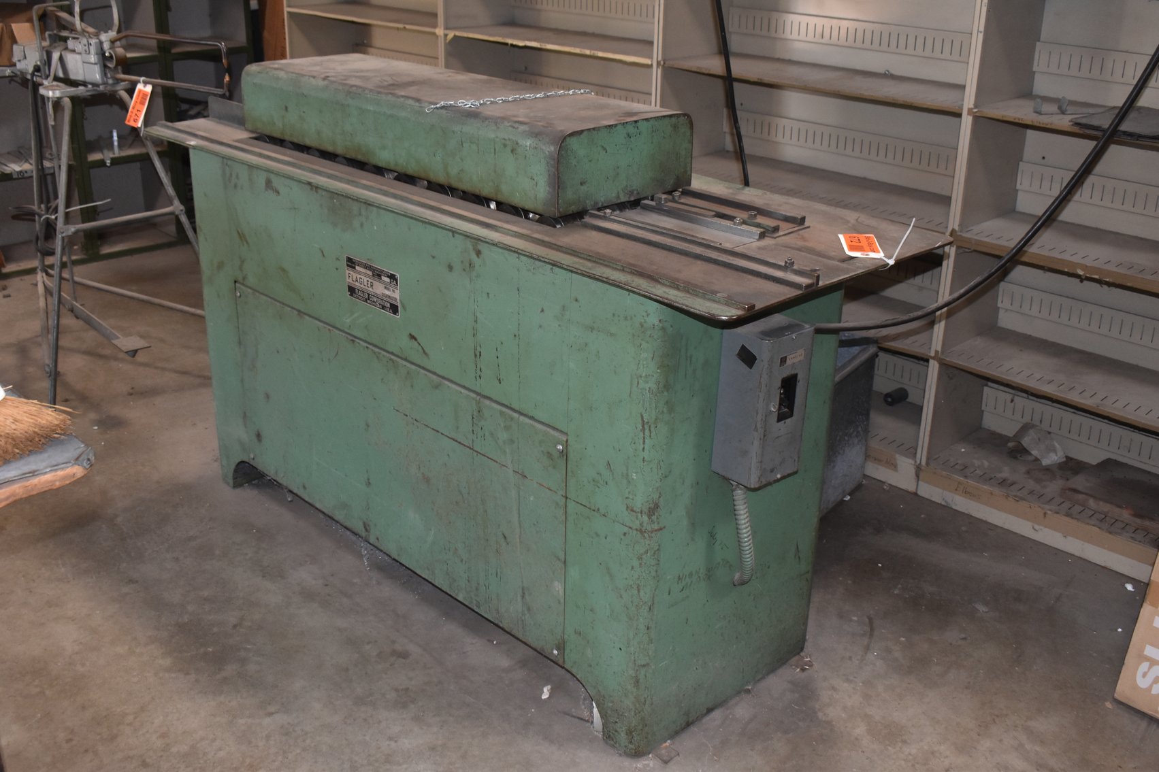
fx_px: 1207
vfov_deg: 35.5
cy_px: 386
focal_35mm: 38
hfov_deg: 51.3
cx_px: 580
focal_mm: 25
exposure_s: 1/60
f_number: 6.3
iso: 1250
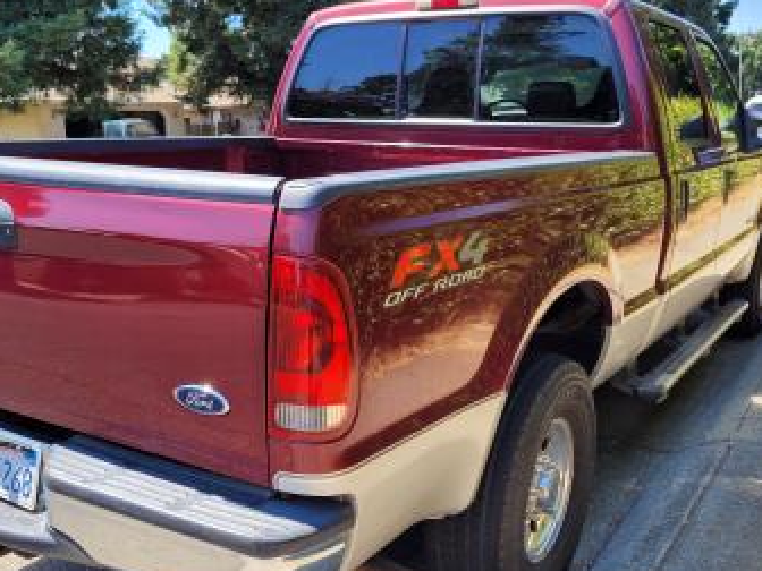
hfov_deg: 47.8
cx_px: 349
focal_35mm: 39
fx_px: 859
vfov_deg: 36.8
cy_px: 299
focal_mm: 5.4
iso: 40
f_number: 1.8
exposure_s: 1/512
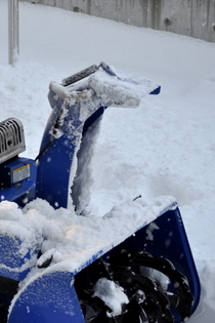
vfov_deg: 16.3
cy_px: 162
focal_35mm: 126
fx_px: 1127
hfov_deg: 10.8
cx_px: -4
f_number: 6.3
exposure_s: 1/160
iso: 200
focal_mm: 55
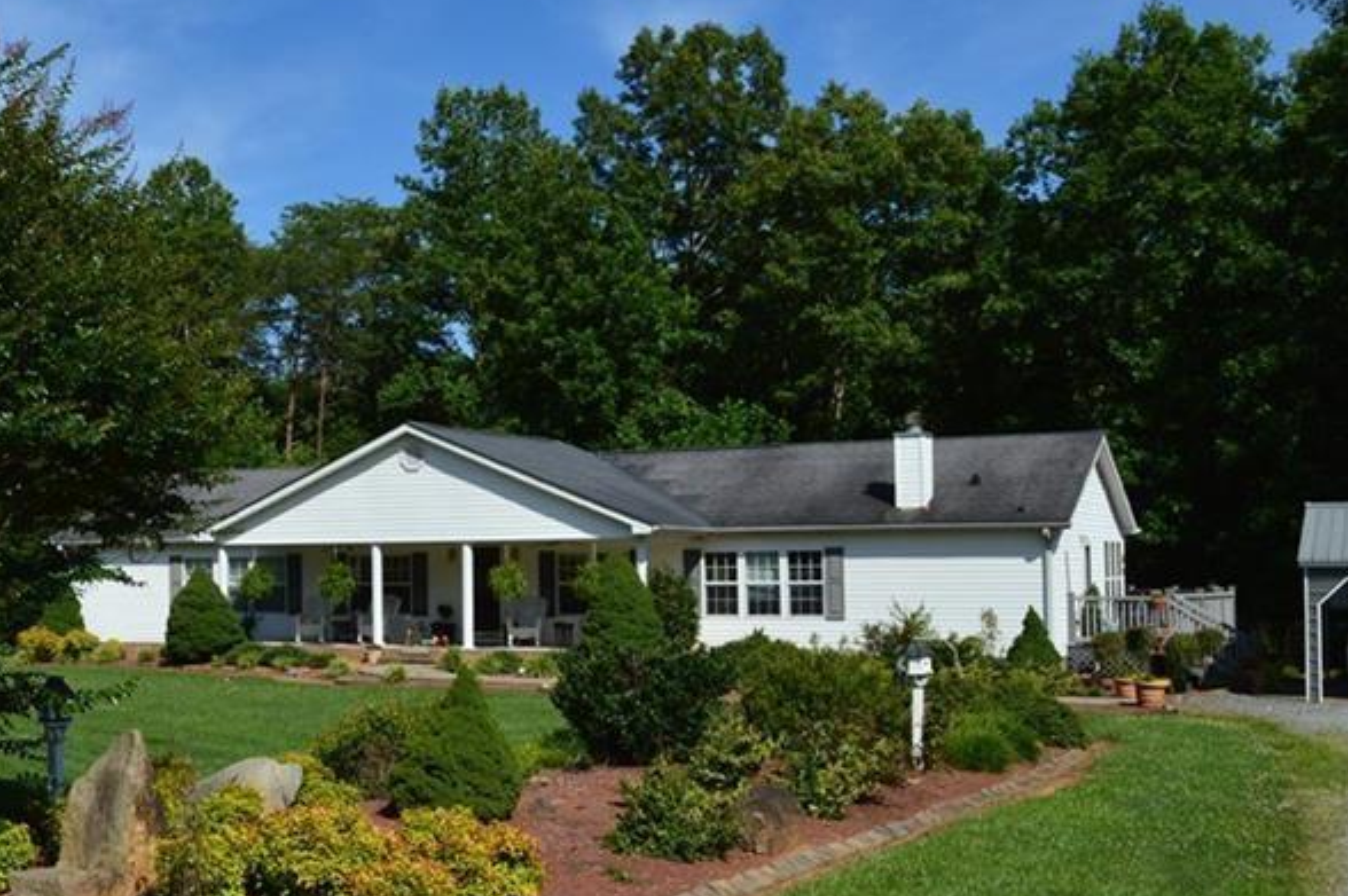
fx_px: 1758
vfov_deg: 28.6
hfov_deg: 39.7
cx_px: 211
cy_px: 486
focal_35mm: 47
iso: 180
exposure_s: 1/500
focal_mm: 18
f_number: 11
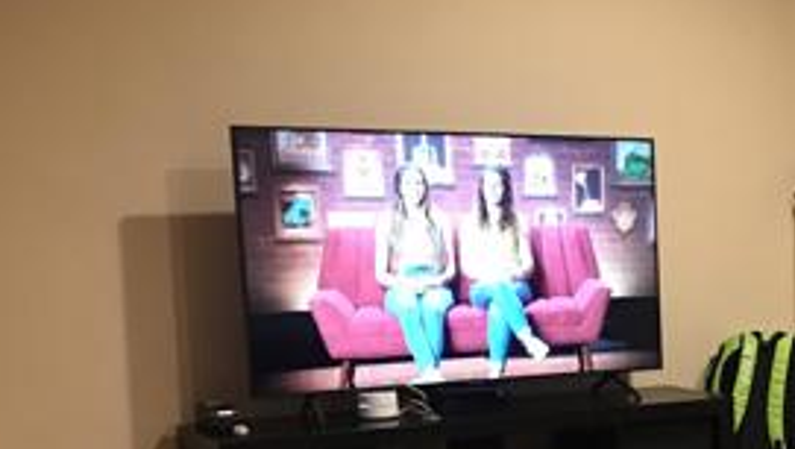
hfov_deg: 26.8
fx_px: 1519
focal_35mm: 72
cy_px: 481
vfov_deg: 16.4
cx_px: 892
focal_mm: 3.99
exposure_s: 1/15
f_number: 1.8
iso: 80
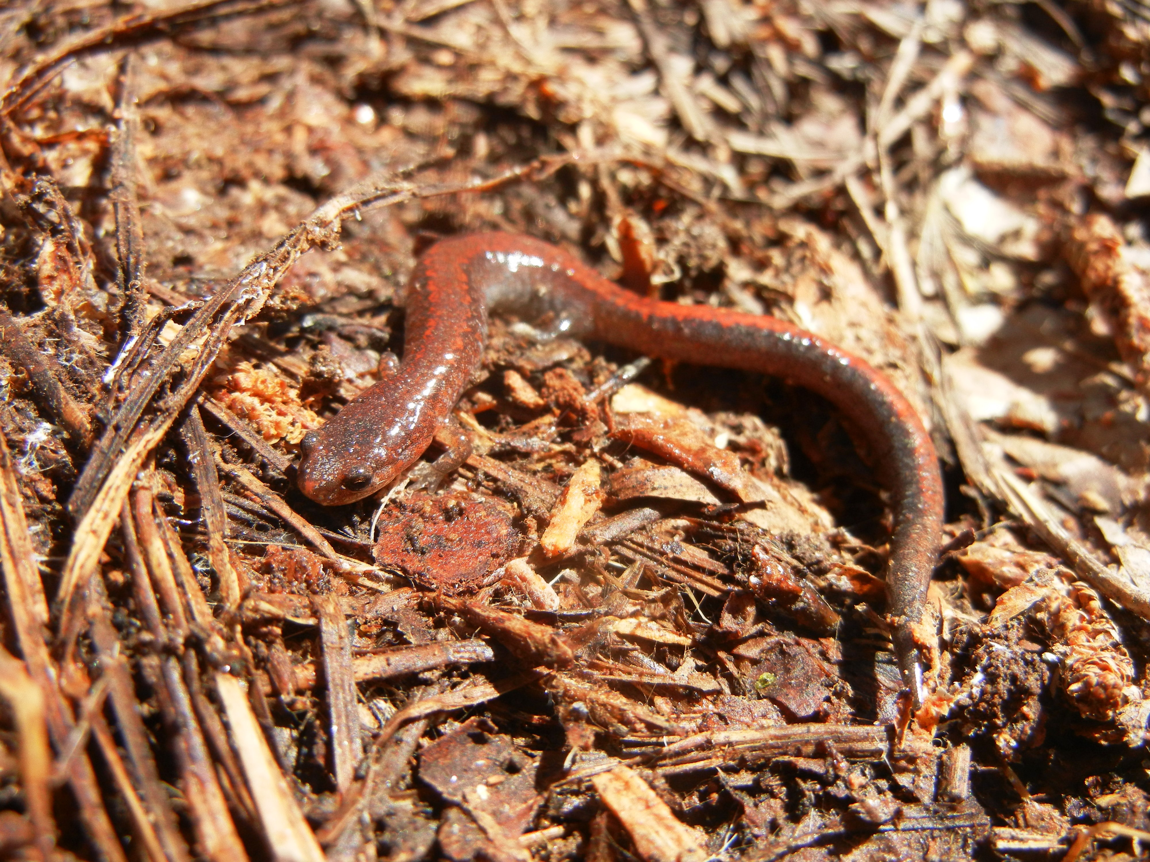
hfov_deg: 54.0
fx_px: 1130
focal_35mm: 34
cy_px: 431
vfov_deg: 41.8
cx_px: 575
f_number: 3.6
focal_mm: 6.2
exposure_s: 1/340
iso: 160
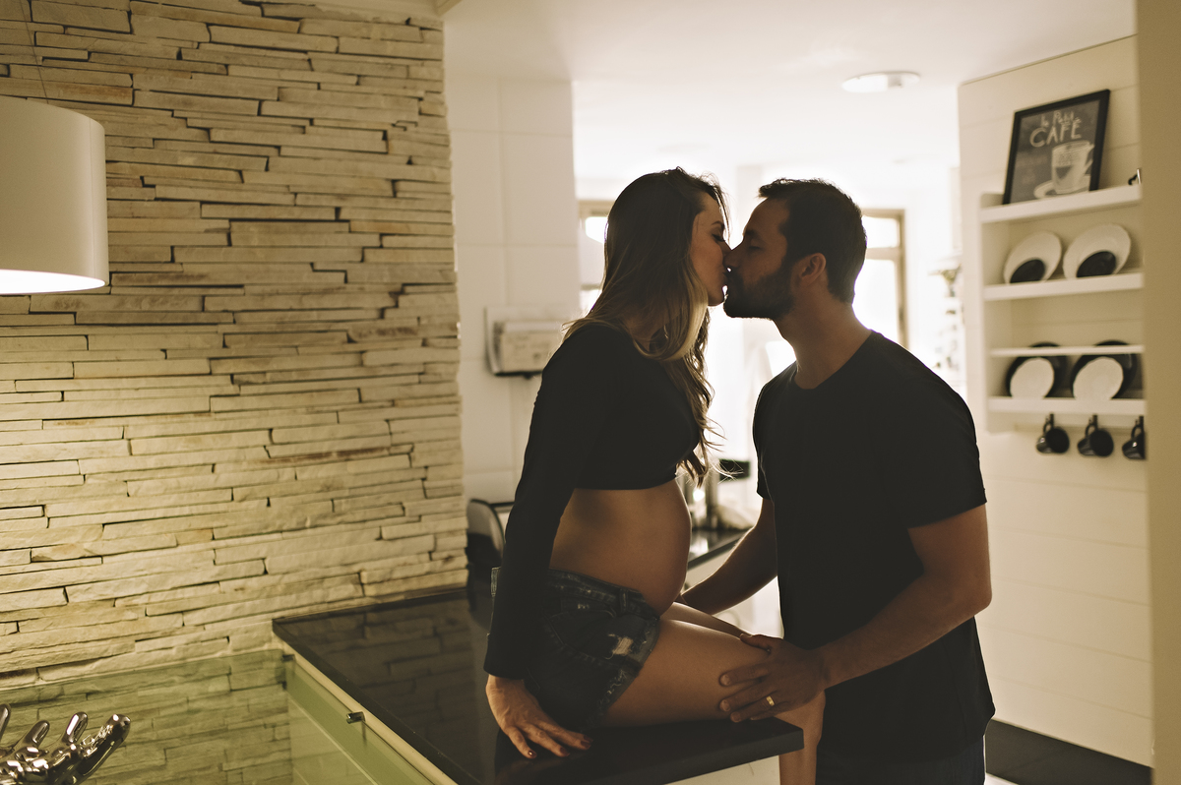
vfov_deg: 37.8
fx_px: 1147
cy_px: 392
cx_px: 590
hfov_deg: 54.5
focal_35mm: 35
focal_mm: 35
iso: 640
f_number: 1.4
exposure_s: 1/100
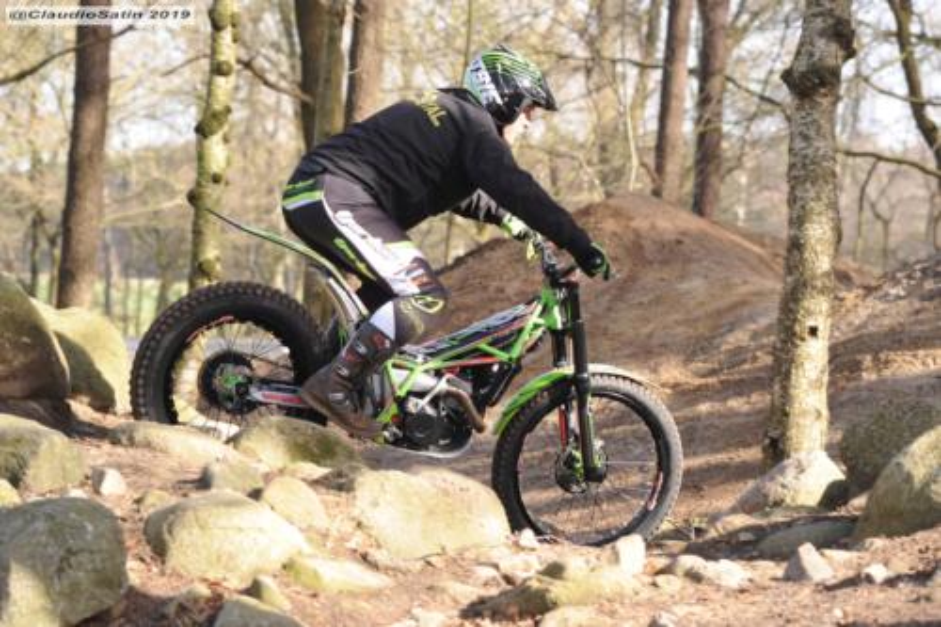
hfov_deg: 17.6
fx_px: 3031
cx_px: 470
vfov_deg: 11.8
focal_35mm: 116
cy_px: 314
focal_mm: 116
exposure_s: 1/160
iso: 250
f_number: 6.3
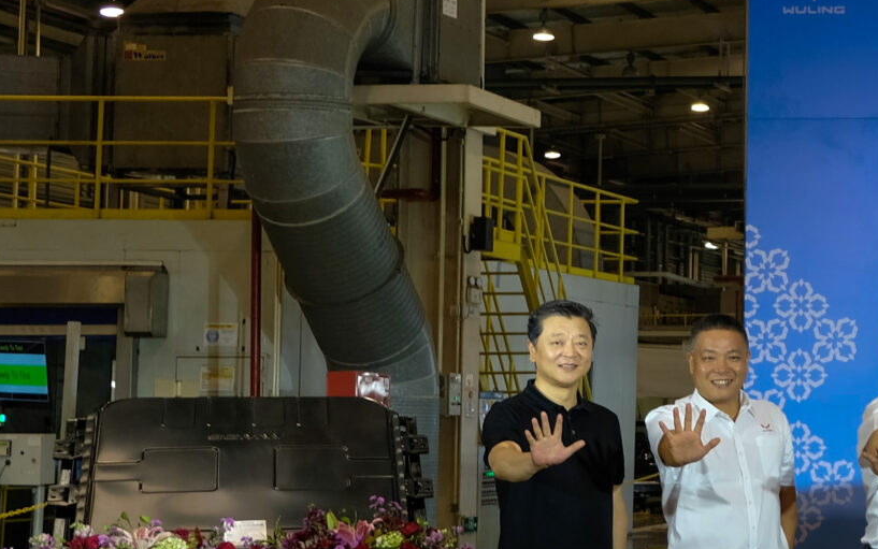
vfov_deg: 13.2
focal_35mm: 99
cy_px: 248
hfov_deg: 18.5
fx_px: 2369
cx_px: 1337
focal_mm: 20.5
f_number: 3.2
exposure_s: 1/26
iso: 200
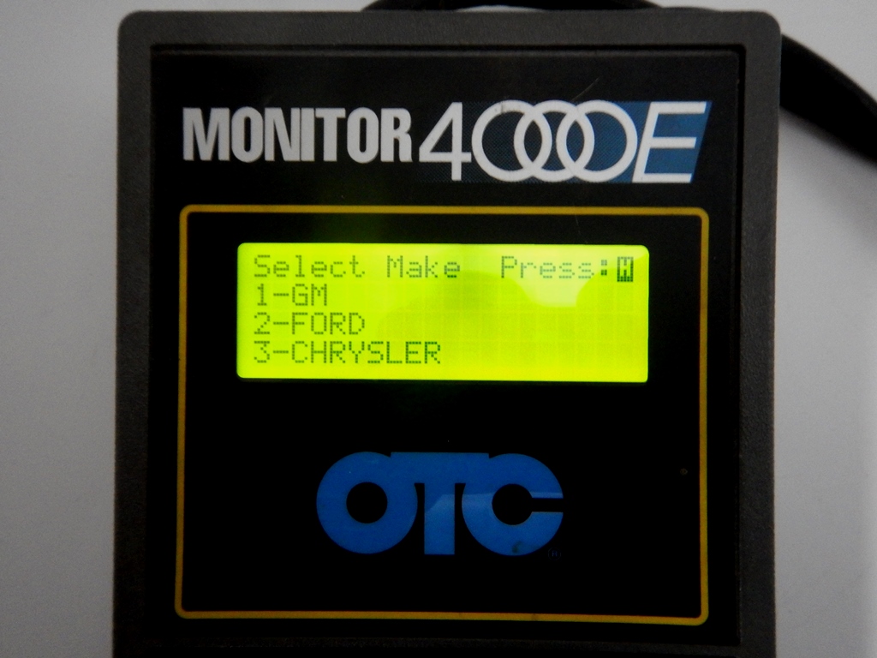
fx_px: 608
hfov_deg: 71.6
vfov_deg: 56.8
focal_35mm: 24
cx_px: 438
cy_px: 329
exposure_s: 1/6
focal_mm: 4.3
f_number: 2.8
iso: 800
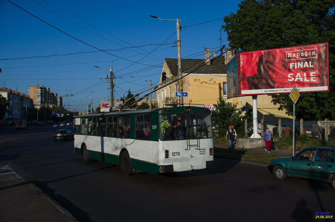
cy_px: 111
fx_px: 362
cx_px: 168
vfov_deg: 34.1
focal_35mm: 39
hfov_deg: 49.6
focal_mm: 26
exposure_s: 1/1000
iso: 100
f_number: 6.3
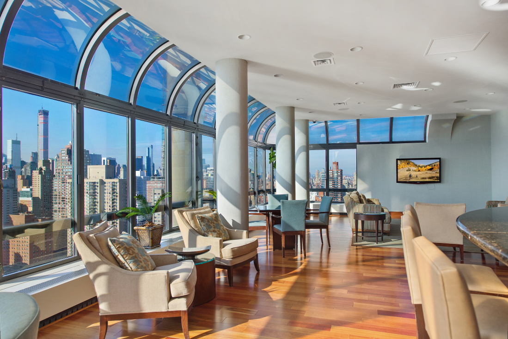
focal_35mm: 24
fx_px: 339
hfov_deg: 73.7
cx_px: 254
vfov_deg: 53.2
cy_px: 170
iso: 100
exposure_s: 1/30
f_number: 5.6
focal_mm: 24
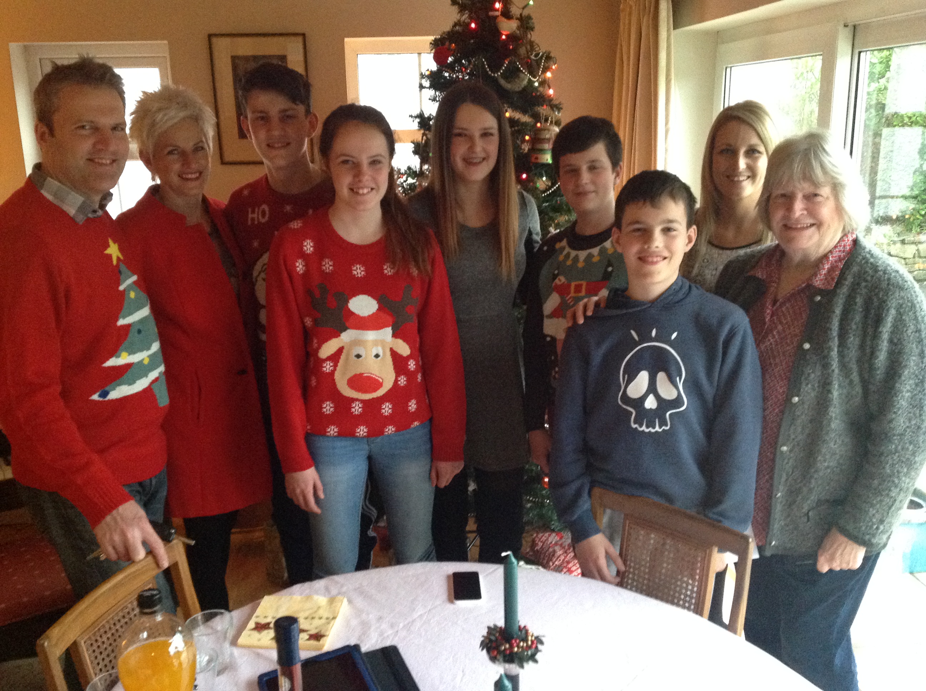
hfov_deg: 52.7
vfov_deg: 40.6
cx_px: 463
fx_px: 935
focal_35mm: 35
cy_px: 346
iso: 500
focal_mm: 4.28
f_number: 2.4
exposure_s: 1/15
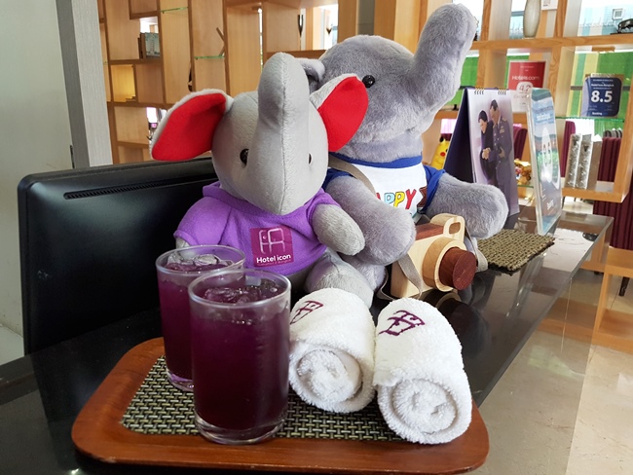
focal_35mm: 26
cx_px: 316
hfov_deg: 67.3
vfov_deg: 53.1
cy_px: 238
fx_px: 476
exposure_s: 1/50
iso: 80
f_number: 1.7
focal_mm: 4.2
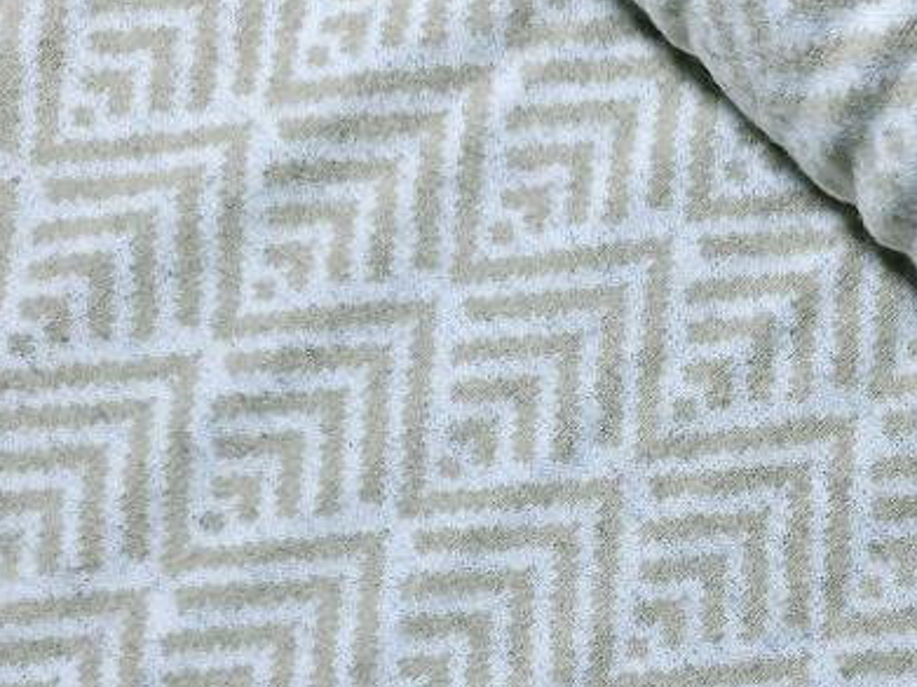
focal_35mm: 50
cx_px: 788
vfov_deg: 28.3
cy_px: 577
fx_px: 1324
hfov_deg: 36.3
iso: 80
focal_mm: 5.4
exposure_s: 1/90
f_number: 1.8
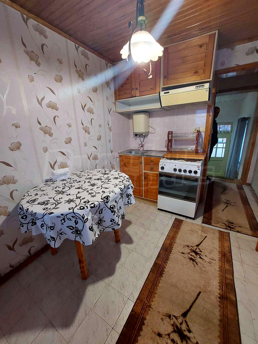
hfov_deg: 89.9
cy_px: 172
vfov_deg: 106.2
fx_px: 129
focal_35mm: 13
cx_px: 129
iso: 250
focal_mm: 1.74
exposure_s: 1/50
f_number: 2.2
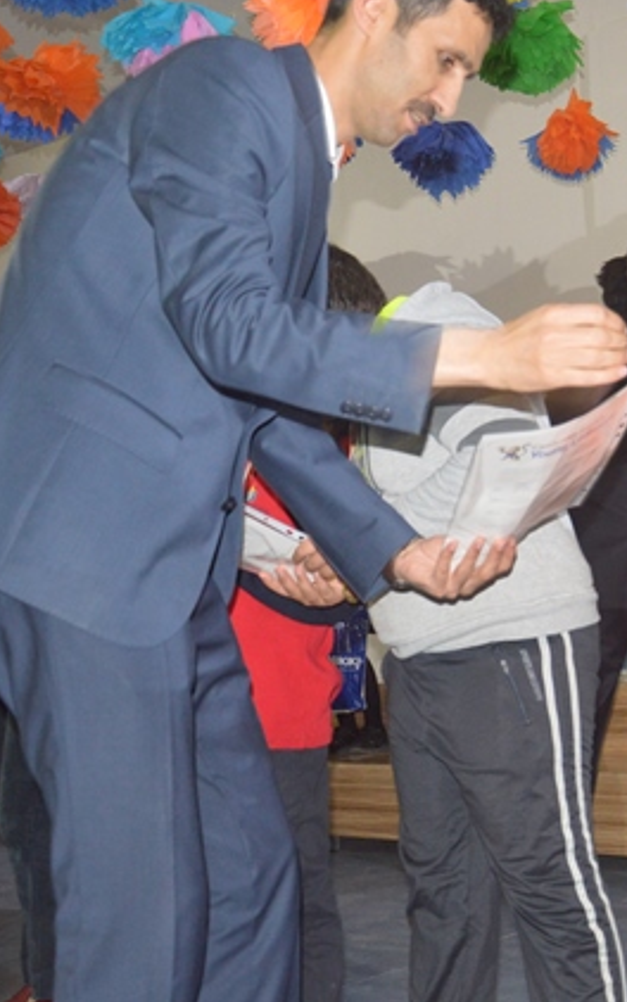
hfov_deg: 24.0
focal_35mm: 51
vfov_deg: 39.6
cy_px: 499
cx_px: 665
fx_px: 1393
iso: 2000
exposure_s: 1/30
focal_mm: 22
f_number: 3.8
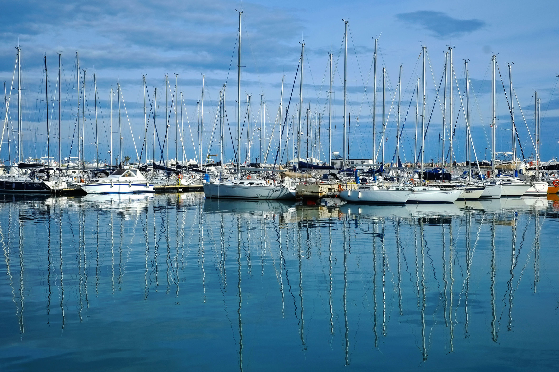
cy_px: 188
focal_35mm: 54
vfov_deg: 25.1
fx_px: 838
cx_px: 283
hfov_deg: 36.9
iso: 200
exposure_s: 1/550
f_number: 11
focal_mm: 35
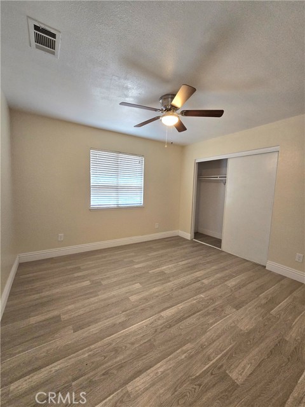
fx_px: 153
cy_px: 204
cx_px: 152
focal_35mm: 13
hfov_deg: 89.9
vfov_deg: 106.2
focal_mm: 2.2
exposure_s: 1/60.2
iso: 250
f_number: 2.2
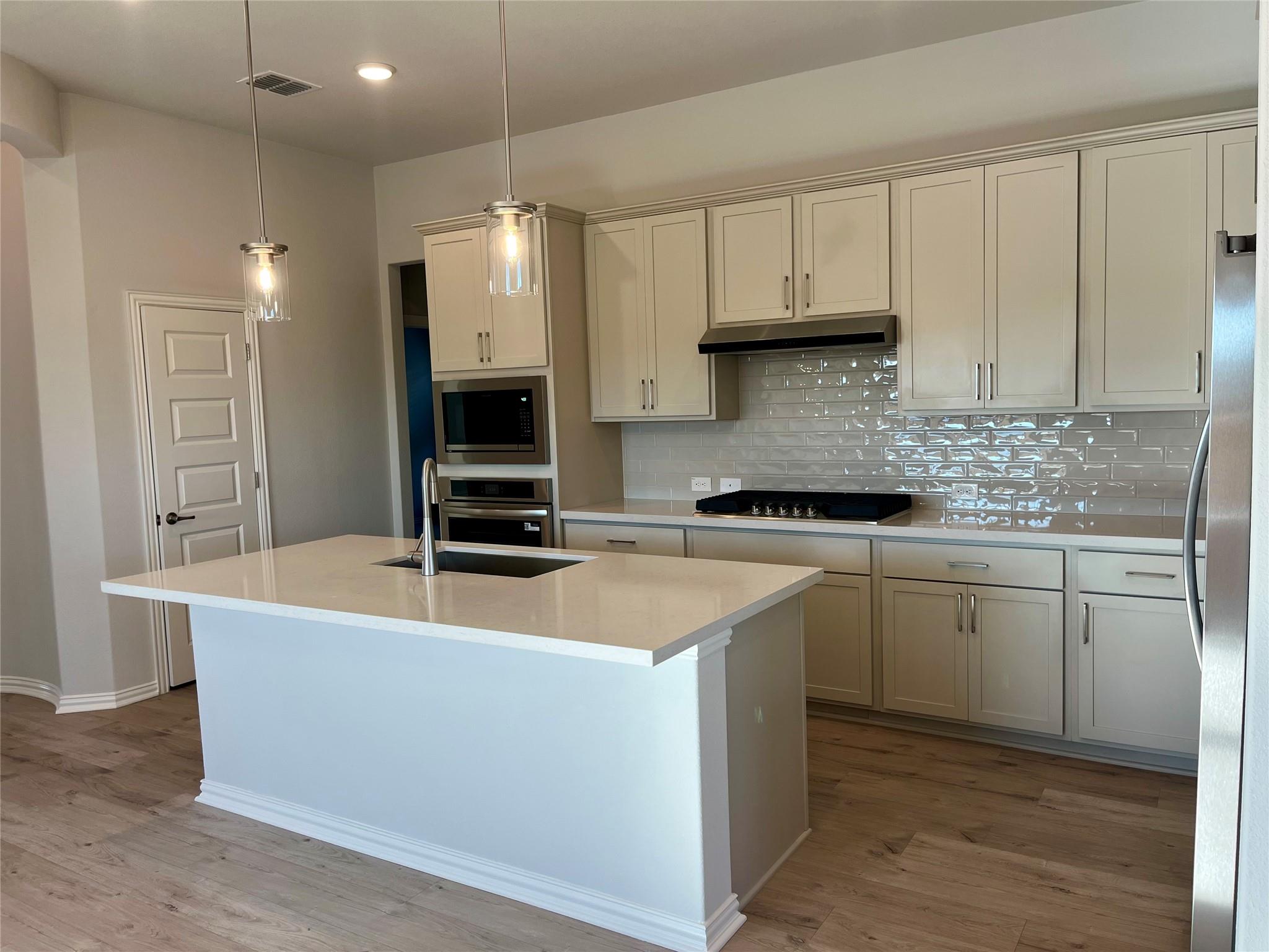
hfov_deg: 67.3
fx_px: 953
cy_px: 476
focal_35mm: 26
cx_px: 634
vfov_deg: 53.1
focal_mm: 5.1
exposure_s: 1/120
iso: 40
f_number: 1.6
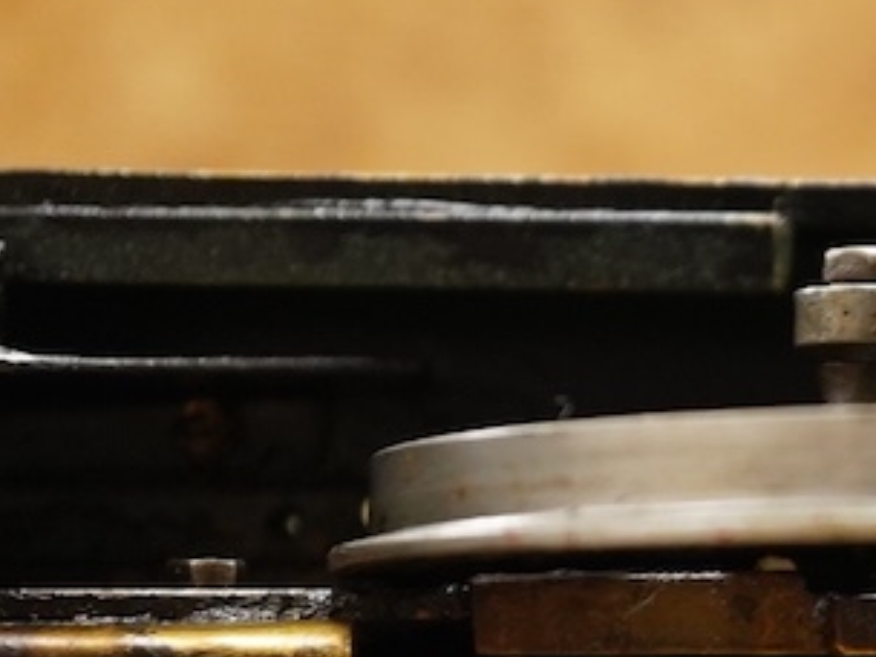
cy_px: 766
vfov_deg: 9.2
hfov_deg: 12.1
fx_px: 4049
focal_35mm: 160
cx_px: 1013
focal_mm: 30
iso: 2000
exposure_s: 1/125
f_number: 3.5
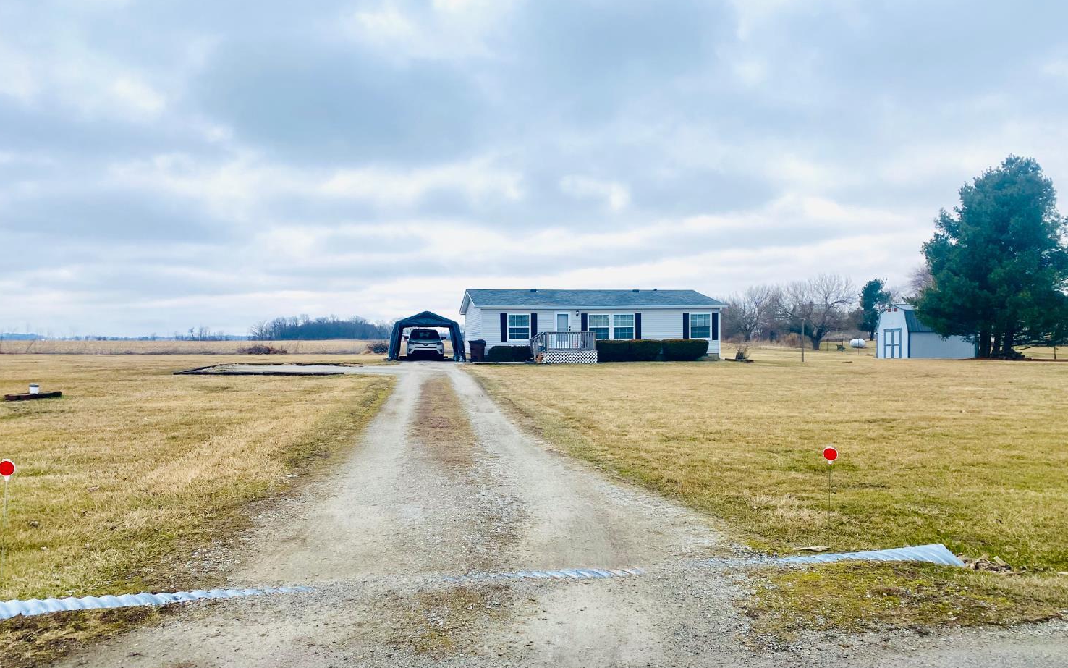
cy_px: 368
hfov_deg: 66.5
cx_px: 534
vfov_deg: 44.5
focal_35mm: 28
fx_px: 815
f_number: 1.8
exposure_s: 1/2358
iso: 32
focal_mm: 4.25
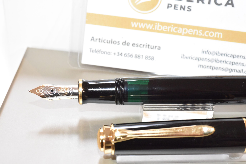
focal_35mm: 60
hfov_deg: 33.4
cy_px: 82
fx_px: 410
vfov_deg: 22.6
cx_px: 123
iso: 11400
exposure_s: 1/50
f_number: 18
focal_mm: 60
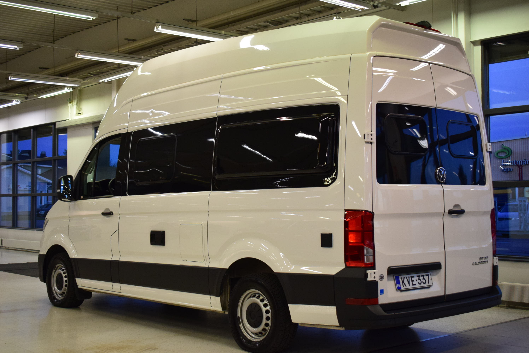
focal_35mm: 48
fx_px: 706
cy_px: 176
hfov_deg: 41.1
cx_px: 264
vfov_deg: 28.1
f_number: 4.5
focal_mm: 32
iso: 1600
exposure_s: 1/250
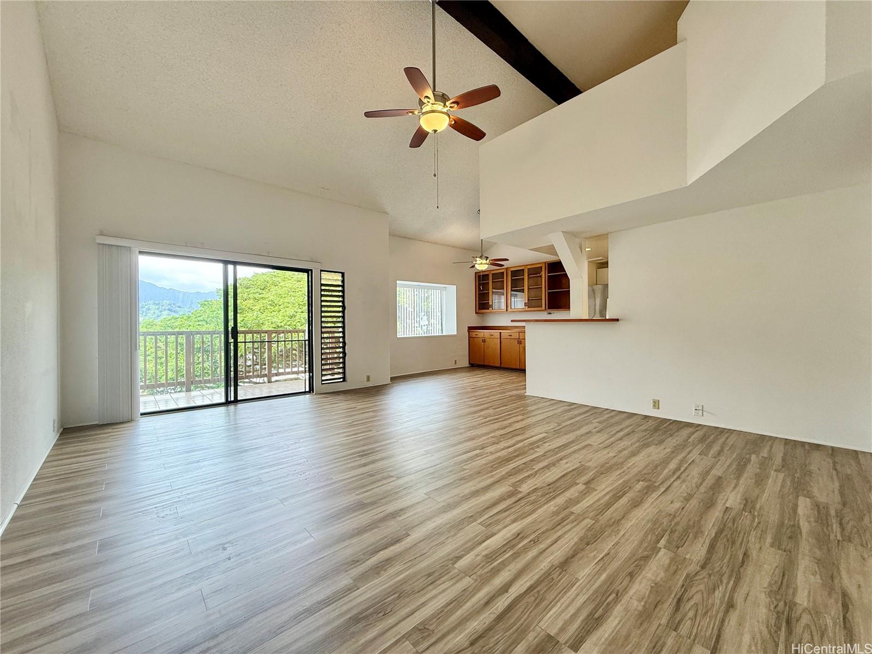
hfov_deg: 102.1
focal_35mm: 14
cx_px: 436
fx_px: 353
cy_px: 327
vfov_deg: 85.7
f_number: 2.2
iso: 100
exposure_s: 1/120
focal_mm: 2.22
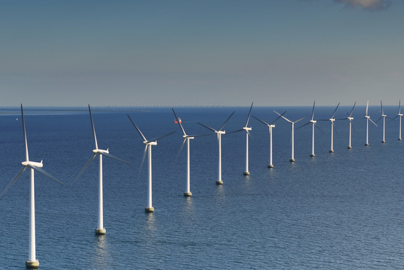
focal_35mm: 103
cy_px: 191
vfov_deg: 13.3
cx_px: 56
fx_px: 1156
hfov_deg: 19.5
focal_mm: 48
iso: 100
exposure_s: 1/1600
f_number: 4
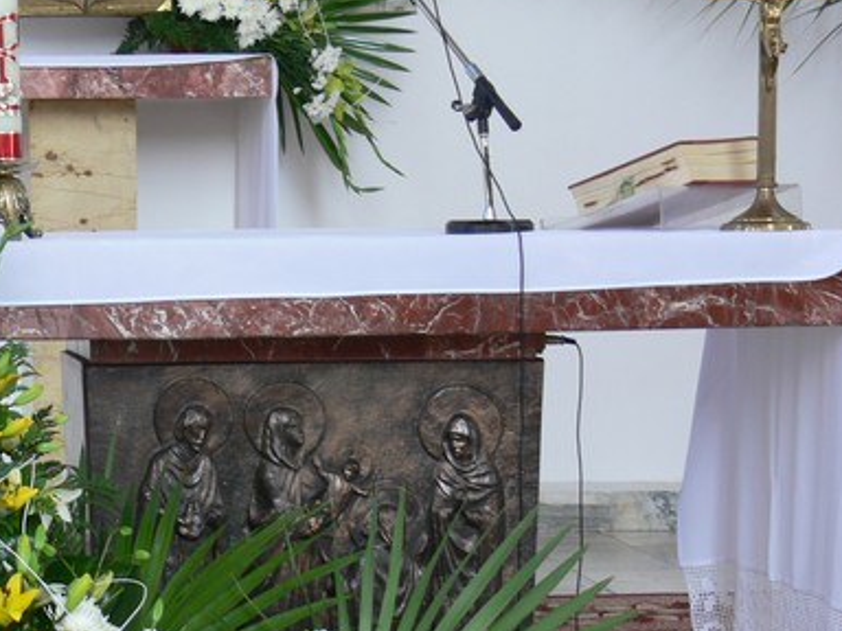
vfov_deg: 9.9
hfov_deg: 13.2
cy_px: 633
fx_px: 3600
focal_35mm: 148
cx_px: 103
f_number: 3.2
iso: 80
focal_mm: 15.1
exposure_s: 1/30
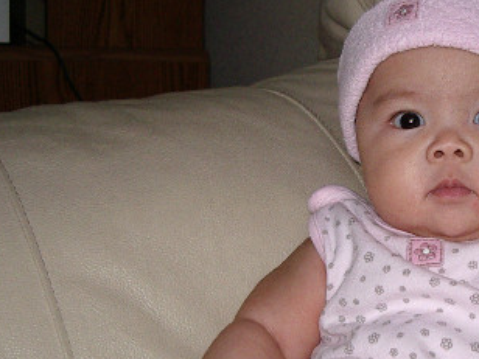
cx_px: 378
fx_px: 1093
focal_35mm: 79
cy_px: 186
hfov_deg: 24.4
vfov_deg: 18.7
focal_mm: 5.8
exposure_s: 1/60
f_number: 2.6
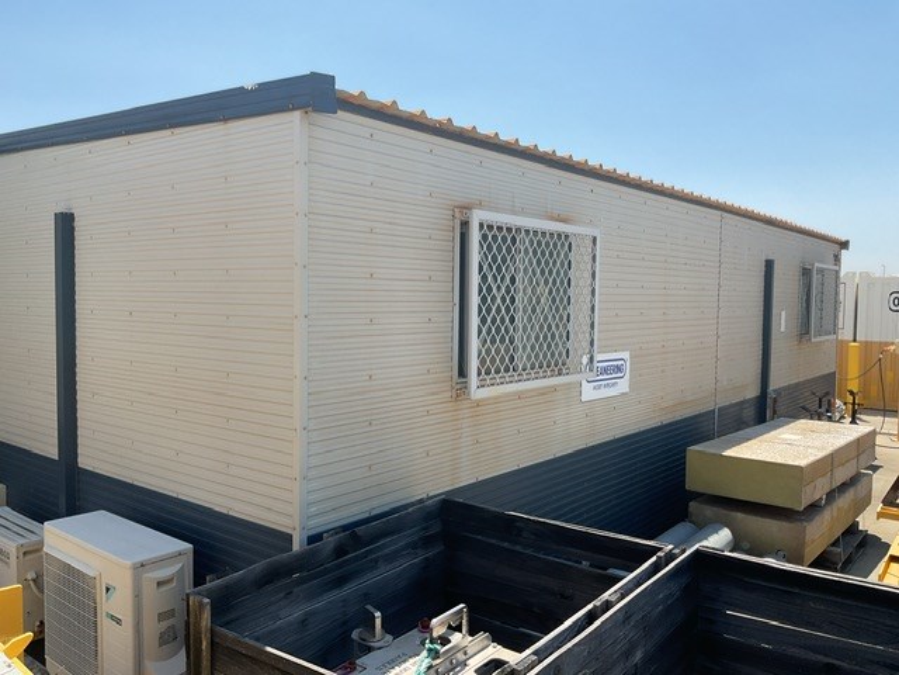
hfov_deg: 61.7
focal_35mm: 29
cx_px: 450
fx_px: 753
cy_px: 338
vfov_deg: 48.2
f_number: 1.8
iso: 16
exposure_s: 1/1577
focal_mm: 3
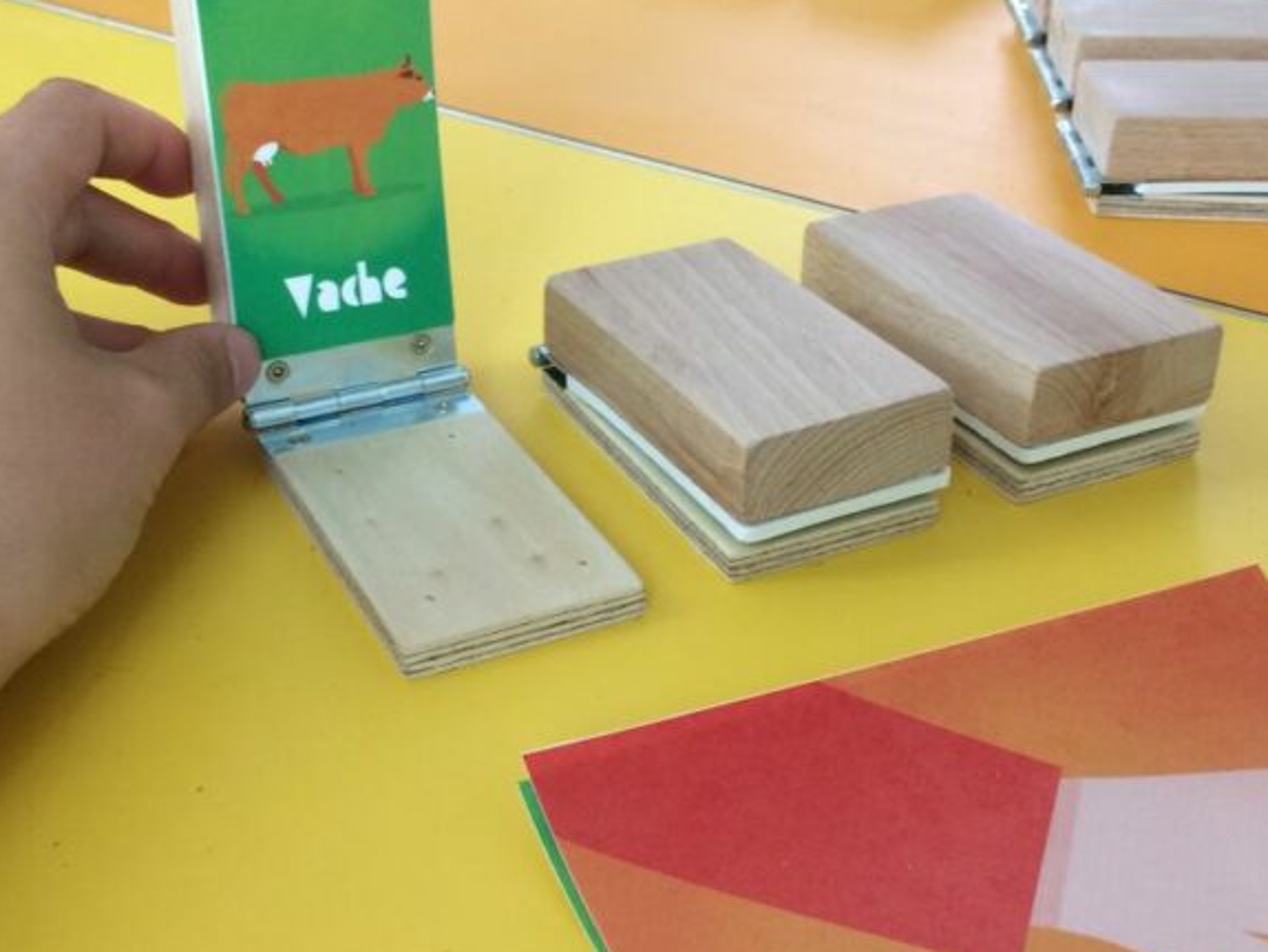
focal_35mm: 49
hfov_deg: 38.9
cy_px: 475
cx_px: 601
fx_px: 1796
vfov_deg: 29.7
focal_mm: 4.15
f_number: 2.2
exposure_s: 1/33
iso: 125
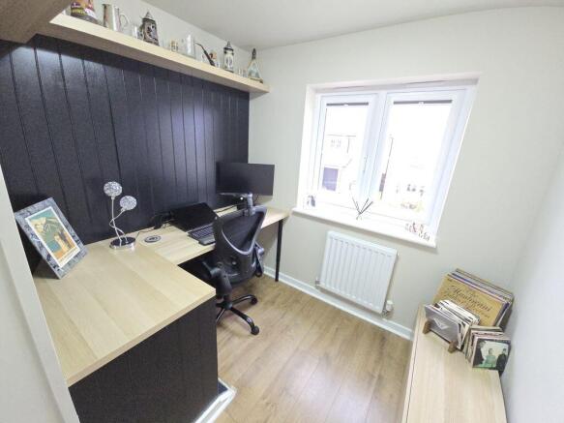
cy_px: 212
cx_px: 282
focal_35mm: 13
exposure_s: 1/50
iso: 500
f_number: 2.2
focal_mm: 2.2
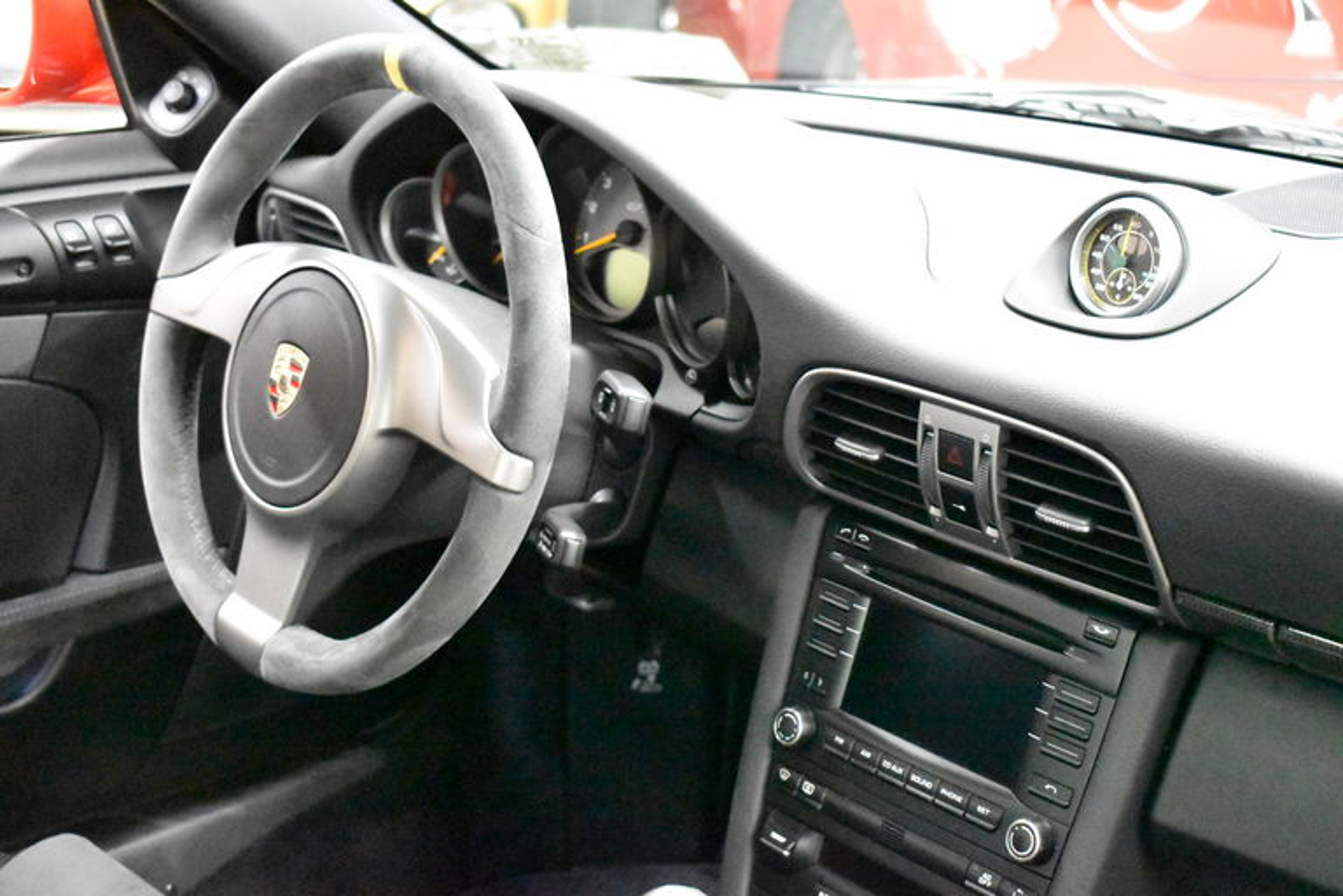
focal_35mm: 57
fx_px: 2126
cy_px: 448
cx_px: 672
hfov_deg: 35.1
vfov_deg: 23.8
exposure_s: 1/60
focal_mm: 38
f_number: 4.8
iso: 22800
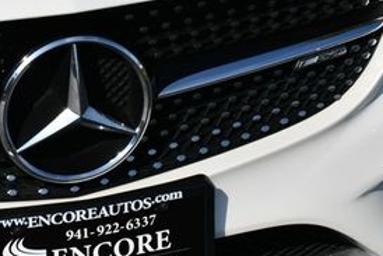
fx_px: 1394
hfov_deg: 15.5
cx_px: 57
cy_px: 50
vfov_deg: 10.4
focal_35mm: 131
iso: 100
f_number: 10
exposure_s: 1/400
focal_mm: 28
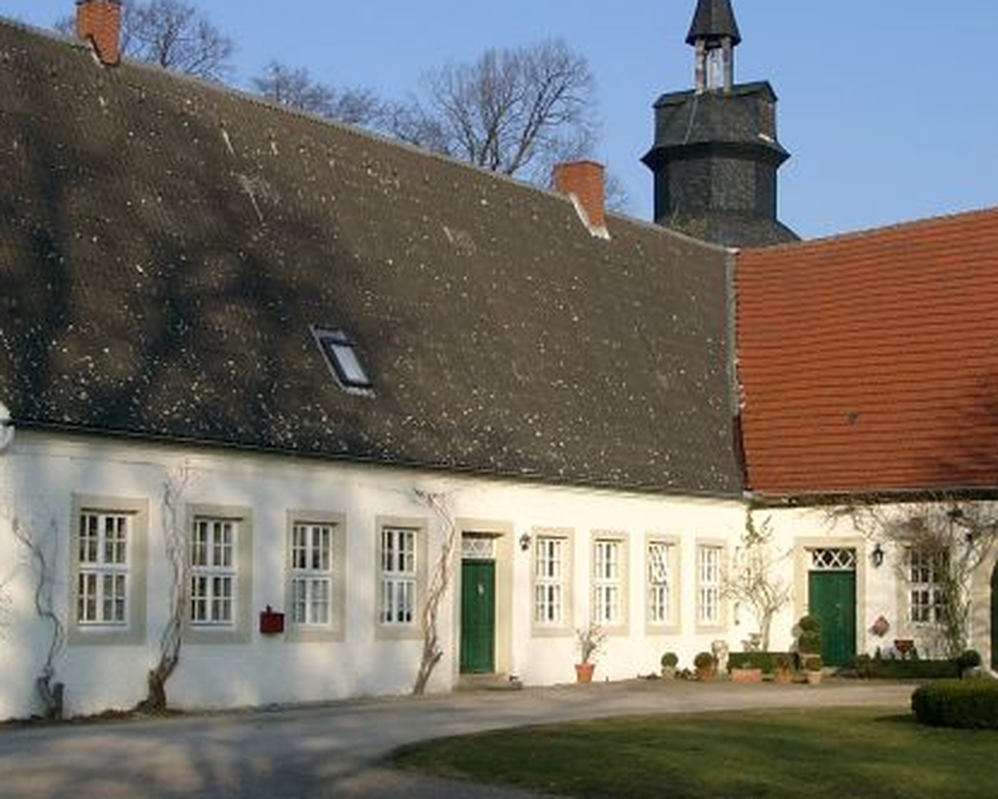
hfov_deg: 29.6
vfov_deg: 23.8
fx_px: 1890
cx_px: 551
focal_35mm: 64
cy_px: 325
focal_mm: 7.13
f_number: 4
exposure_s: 1/651
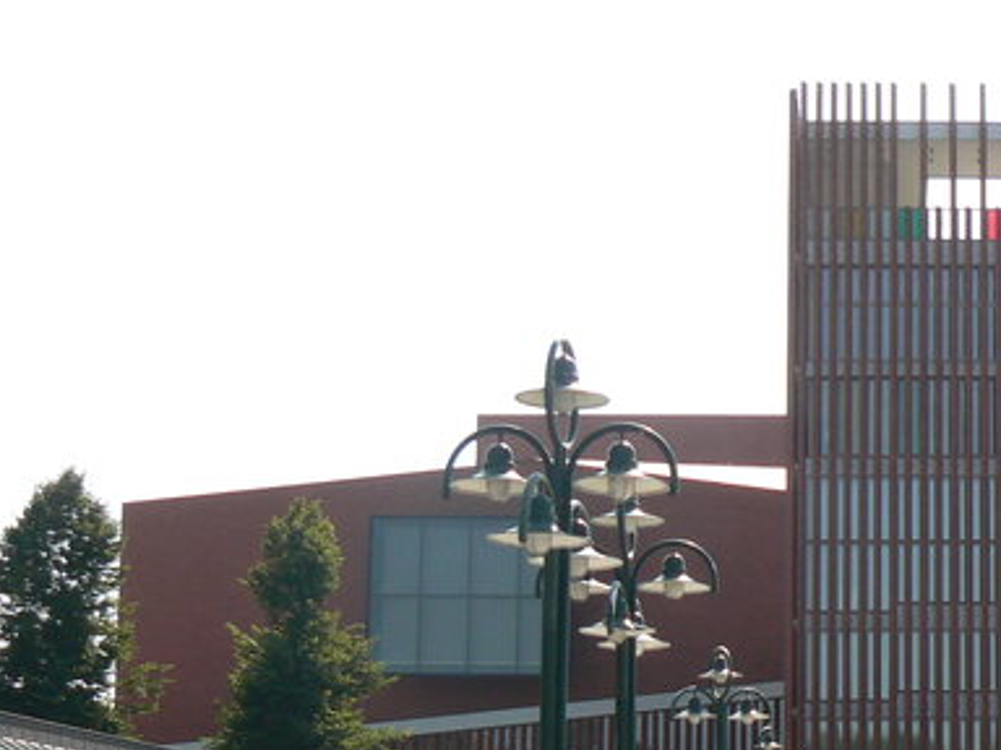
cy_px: 672
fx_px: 2169
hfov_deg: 24.7
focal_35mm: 75
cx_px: 1019
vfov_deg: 19.3
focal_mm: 6
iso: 100
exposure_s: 1/1000
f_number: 3.6
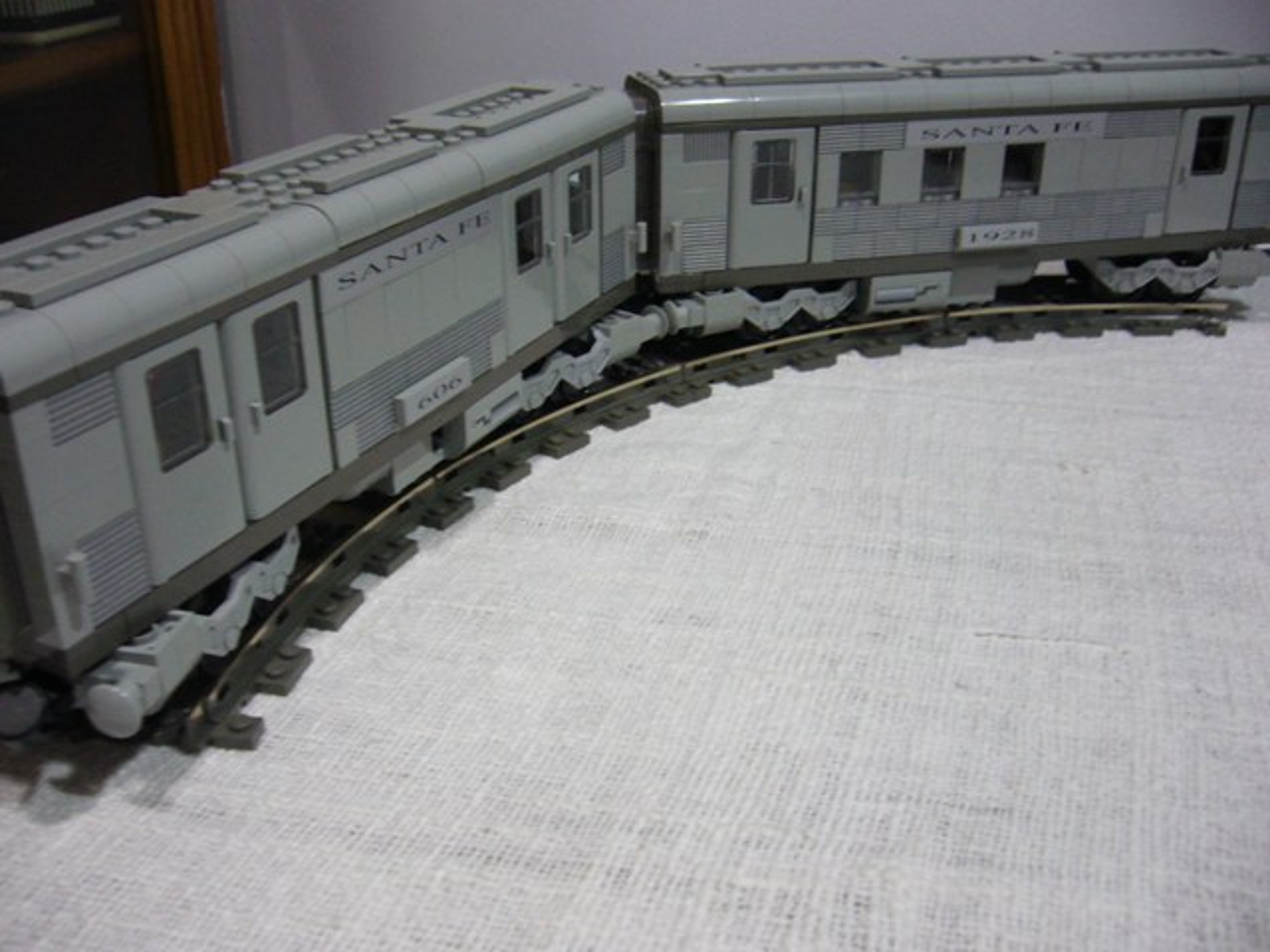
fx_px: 1284
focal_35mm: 35
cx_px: 635
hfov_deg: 52.6
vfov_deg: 40.7
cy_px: 476
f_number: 2.8
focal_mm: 5.8
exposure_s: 1/8
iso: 200
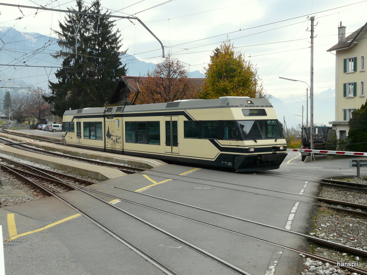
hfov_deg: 39.7
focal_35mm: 48
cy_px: 138
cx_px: 184
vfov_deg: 30.3
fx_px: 509
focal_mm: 7.9
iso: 100
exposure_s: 1/200
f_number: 5
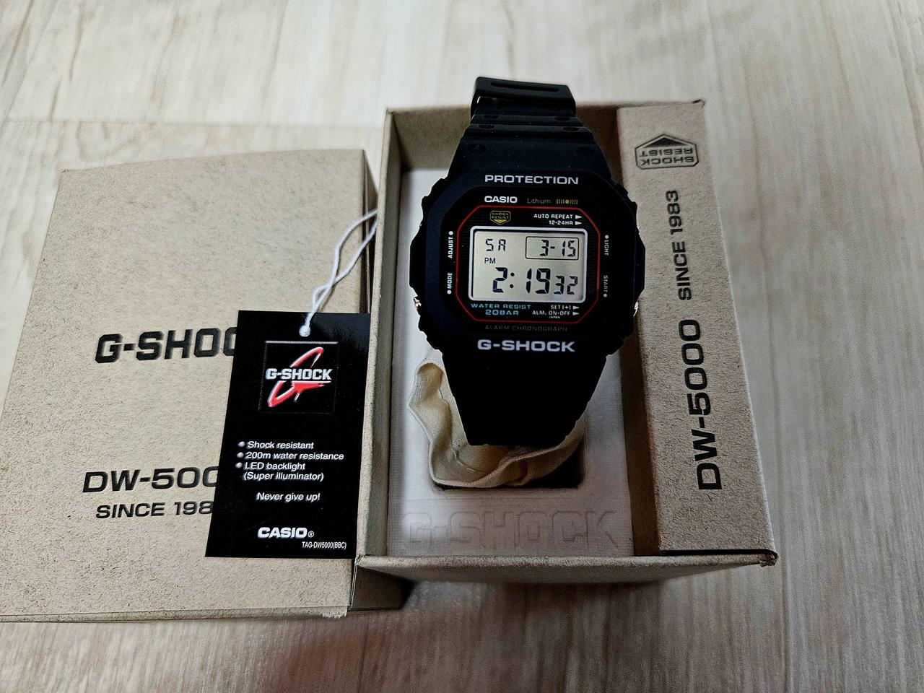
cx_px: 462
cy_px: 346
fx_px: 614
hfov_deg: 73.9
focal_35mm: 23
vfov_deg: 58.9
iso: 640
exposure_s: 1/60.2
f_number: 1.8
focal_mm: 5.4
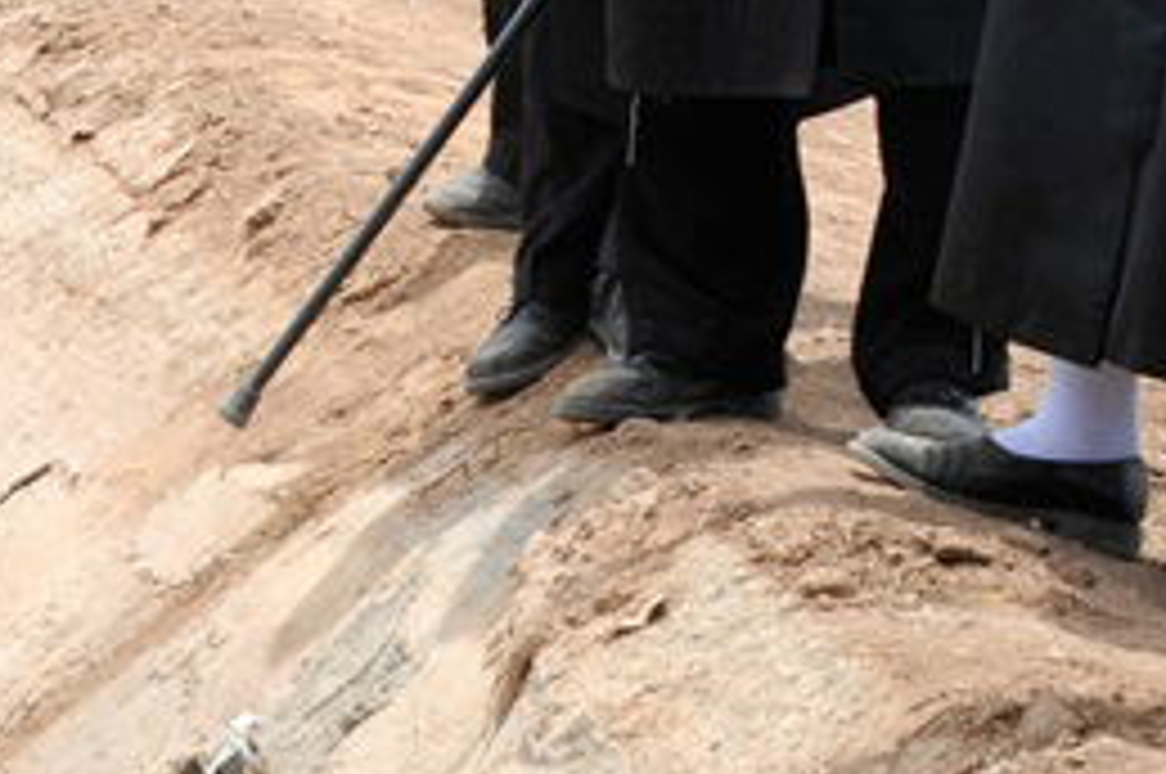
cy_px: -202
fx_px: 5370
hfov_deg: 12.3
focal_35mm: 166
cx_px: 117
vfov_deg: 8.2
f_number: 7.1
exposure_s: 1/200
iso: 250
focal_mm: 28
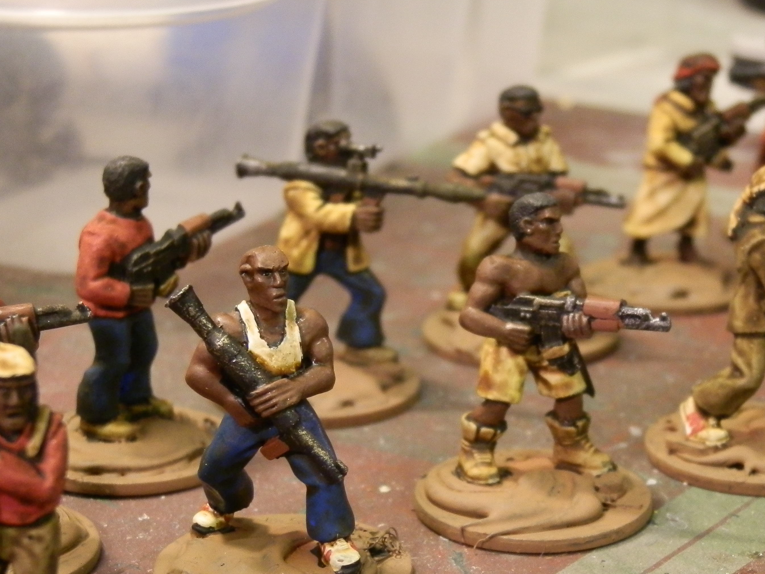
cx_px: 509
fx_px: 2143
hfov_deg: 20.2
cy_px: 346
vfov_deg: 15.2
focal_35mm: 97
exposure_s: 1/8
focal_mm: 10.99
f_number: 3.7
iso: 250
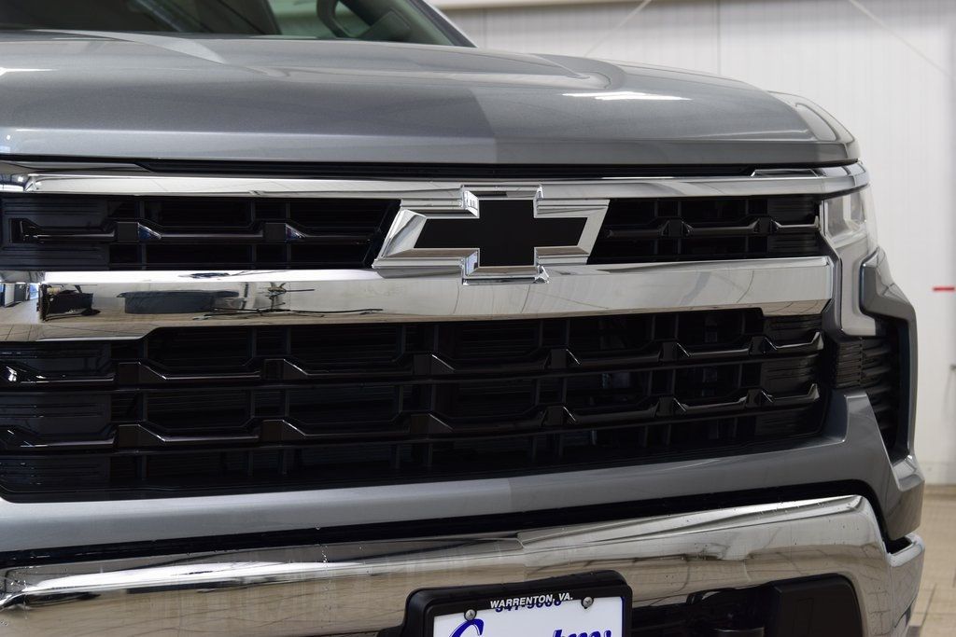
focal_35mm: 78
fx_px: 2071
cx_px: 478
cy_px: 318
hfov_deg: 26.0
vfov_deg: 17.5
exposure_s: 1/15
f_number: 6.3
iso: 400
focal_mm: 52
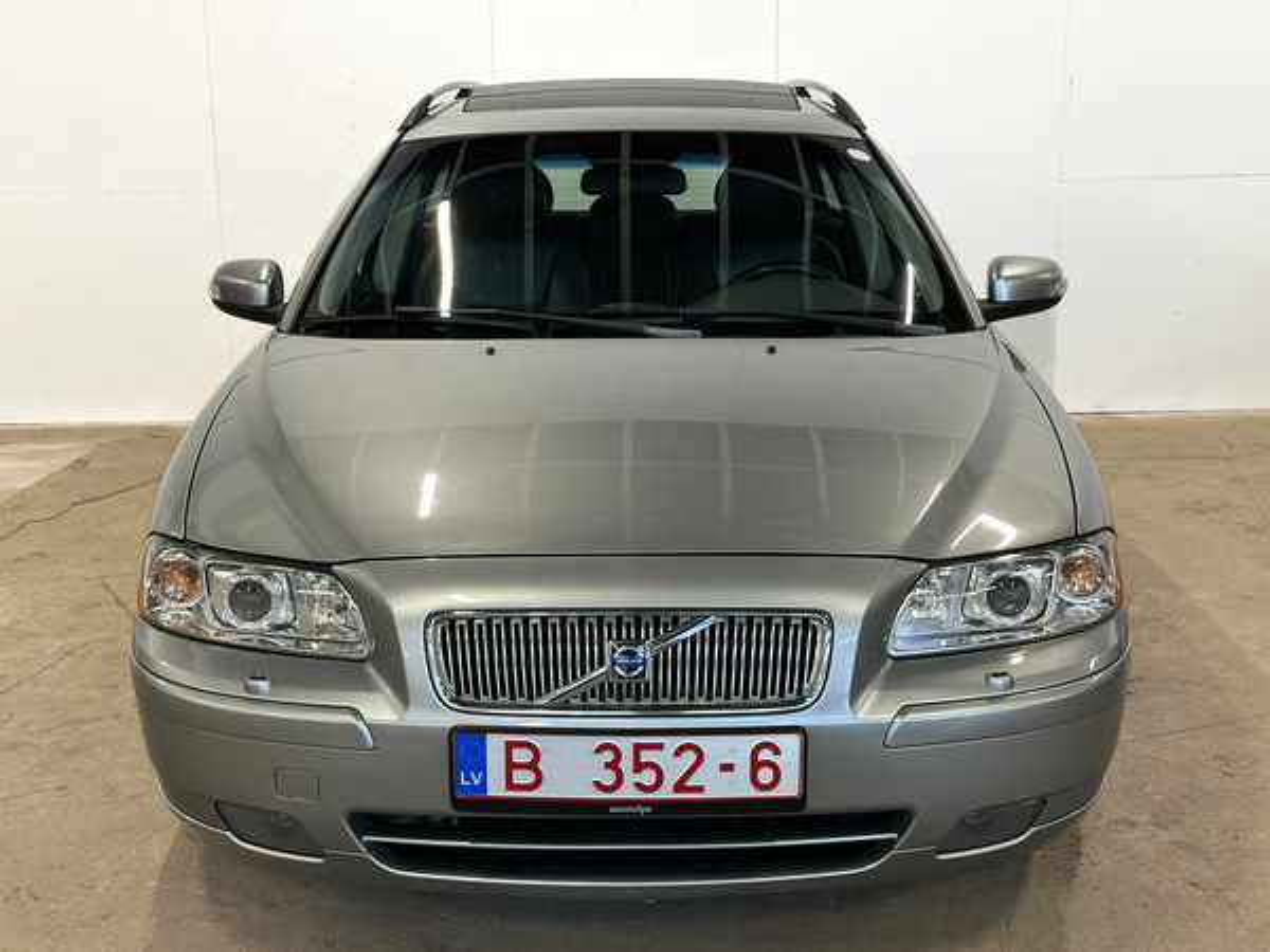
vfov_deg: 30.3
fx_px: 1761
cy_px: 476
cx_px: 635
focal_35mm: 48
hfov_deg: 39.7
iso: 125
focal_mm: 6.86
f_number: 1.8
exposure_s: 1/50
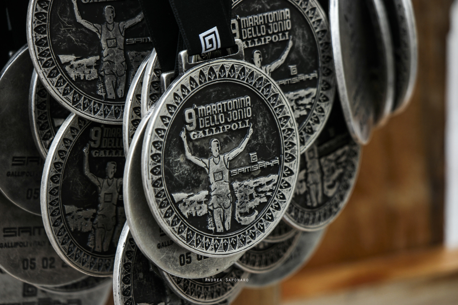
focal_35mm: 263
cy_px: 152
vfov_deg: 5.2
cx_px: 229
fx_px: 3346
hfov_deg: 7.8
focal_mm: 171
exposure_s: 1/250
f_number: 5.6
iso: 400
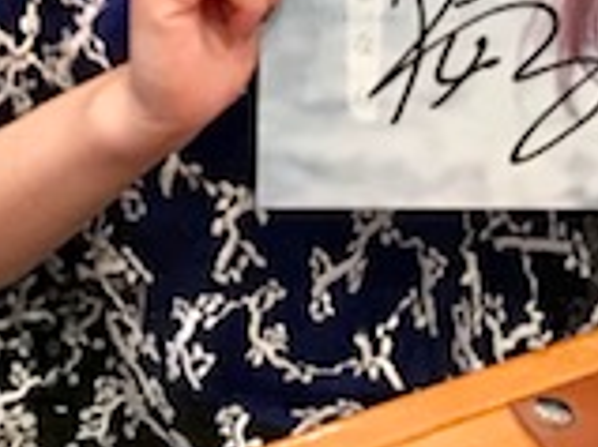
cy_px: -364
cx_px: 402
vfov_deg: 12.0
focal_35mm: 113
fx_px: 1951
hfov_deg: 17.4
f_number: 1.8
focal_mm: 3.99
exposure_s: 1/17
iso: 100
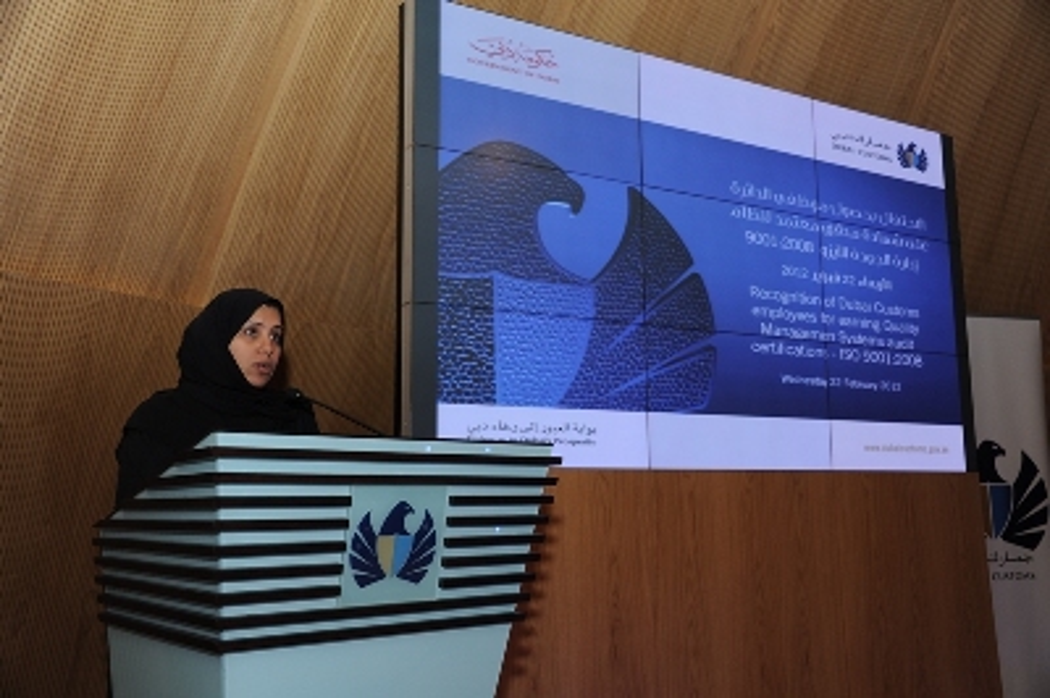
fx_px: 1049
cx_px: 525
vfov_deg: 36.8
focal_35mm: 36
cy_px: 349
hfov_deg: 53.2
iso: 640
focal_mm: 36
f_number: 5
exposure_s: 1/60
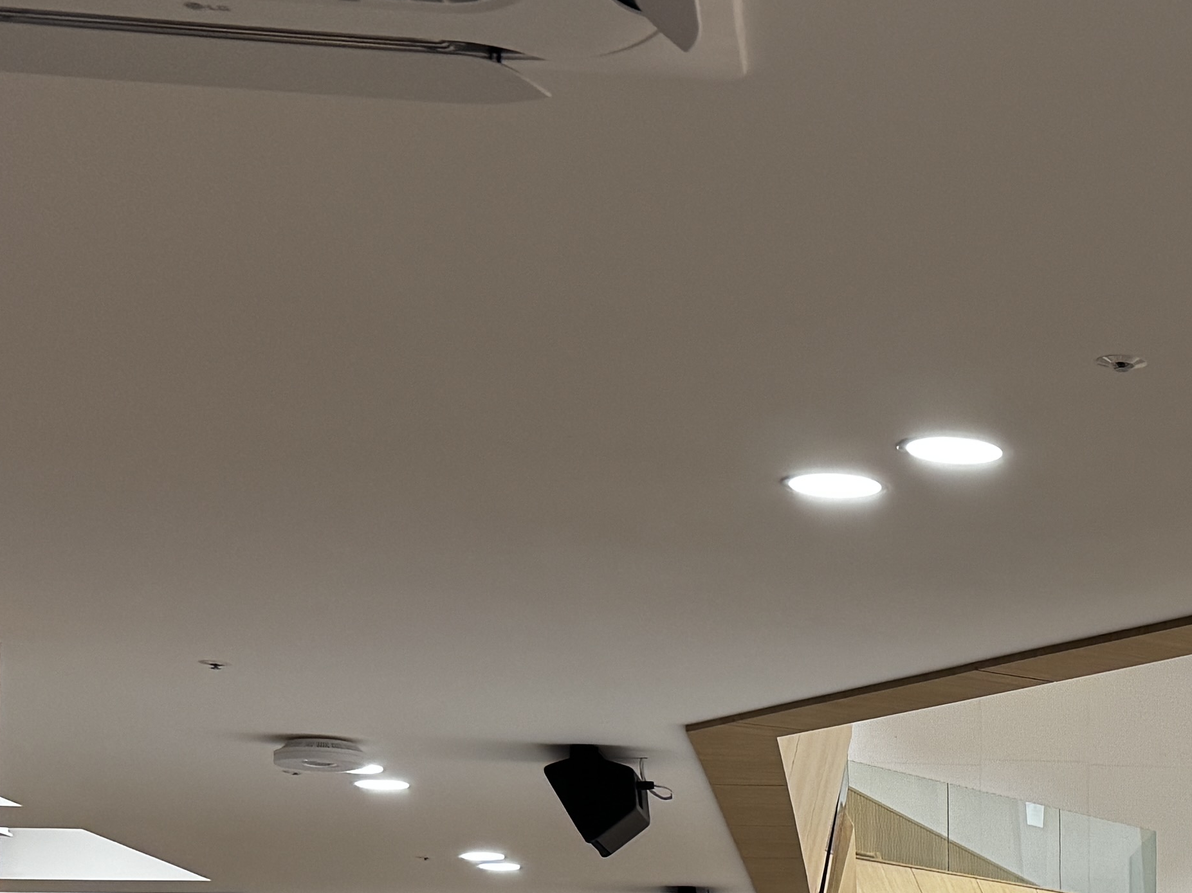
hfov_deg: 24.3
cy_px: 1035
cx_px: 1366
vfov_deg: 18.9
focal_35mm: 74
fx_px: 2548
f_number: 1.78
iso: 125
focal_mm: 6.76
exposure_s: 1/60
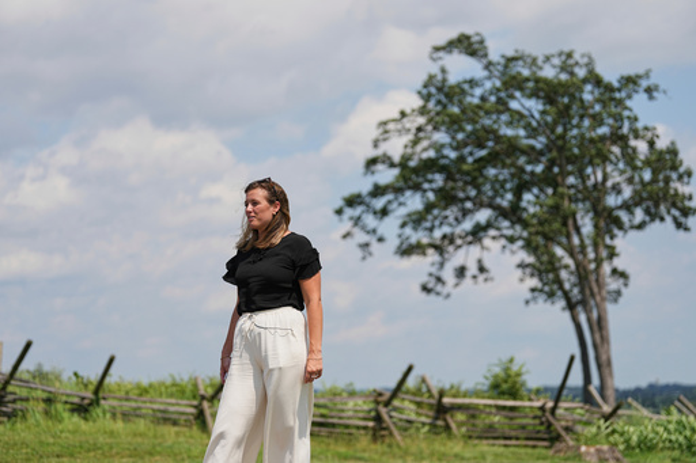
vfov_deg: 15.5
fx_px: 1701
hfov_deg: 23.1
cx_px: 348
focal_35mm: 88
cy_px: 232
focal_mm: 88
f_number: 2.8
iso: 125
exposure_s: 1/4000
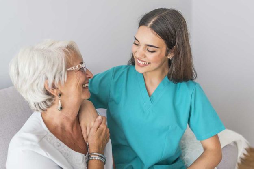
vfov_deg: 37.9
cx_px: 127
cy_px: 84
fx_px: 247
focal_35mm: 35
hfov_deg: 54.4
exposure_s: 1/200
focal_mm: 35
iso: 100
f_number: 2
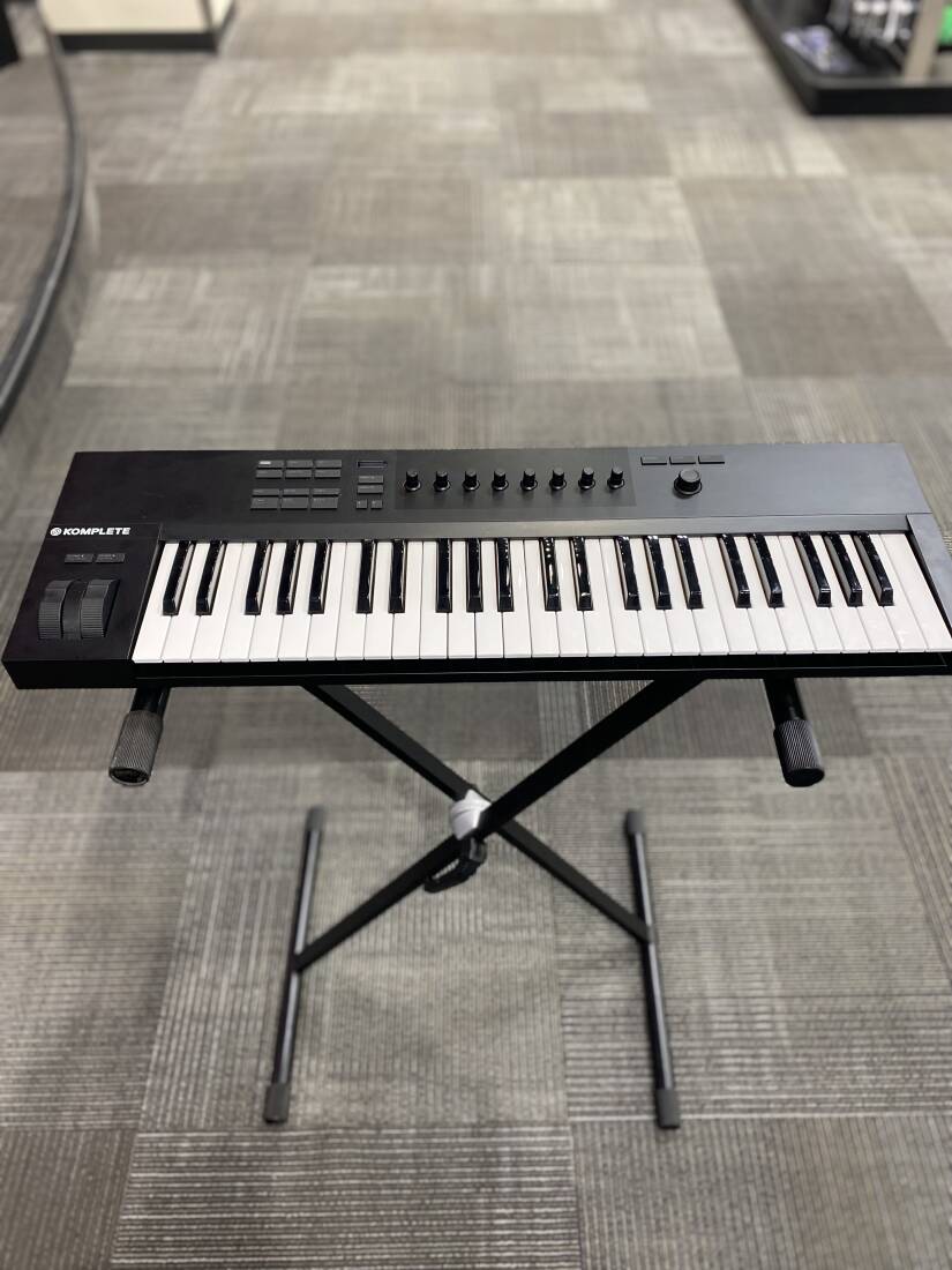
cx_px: 476
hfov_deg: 53.1
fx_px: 953
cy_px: 635
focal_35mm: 26
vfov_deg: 67.3
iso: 125
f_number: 1.8
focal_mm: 4.25
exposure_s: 1/60
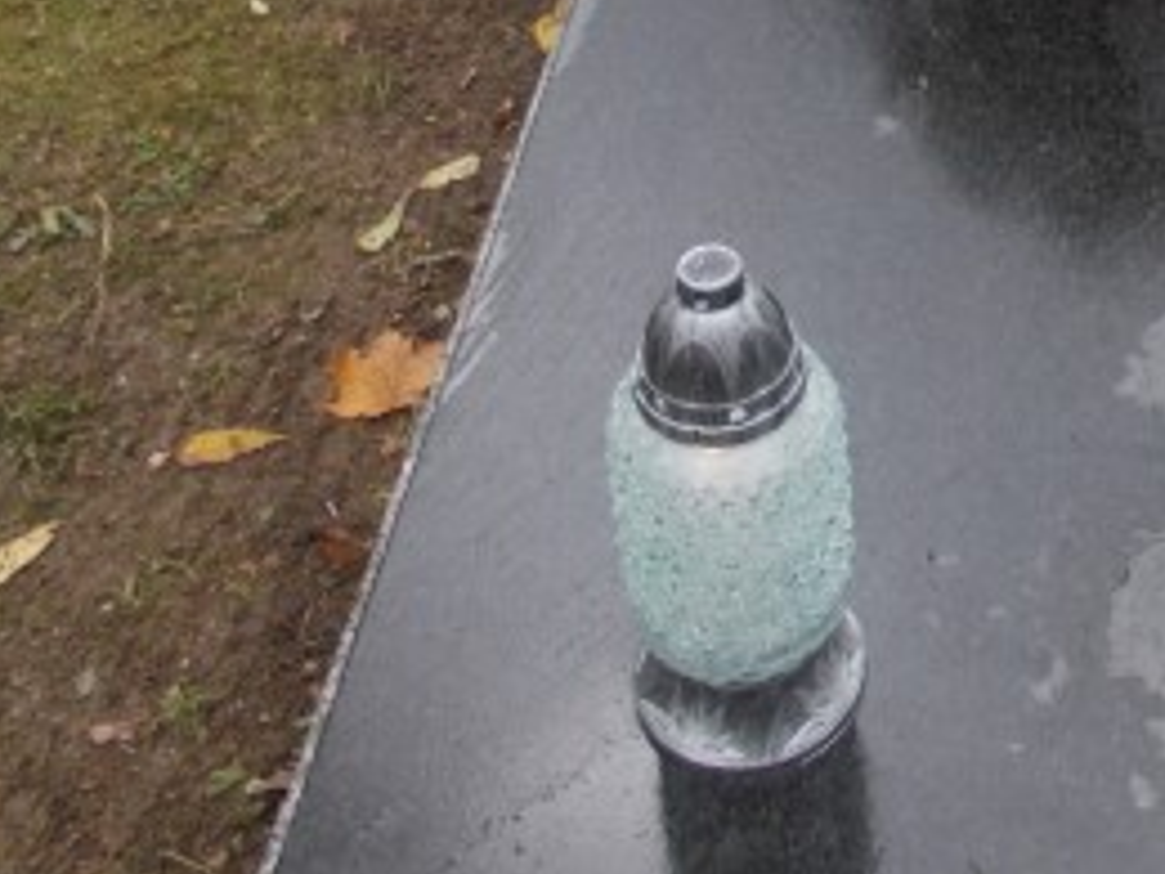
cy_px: -90
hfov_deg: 28.9
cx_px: 1071
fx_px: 2154
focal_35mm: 64
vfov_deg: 21.7
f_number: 3.2
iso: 200
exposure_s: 1/250
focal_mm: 4.6
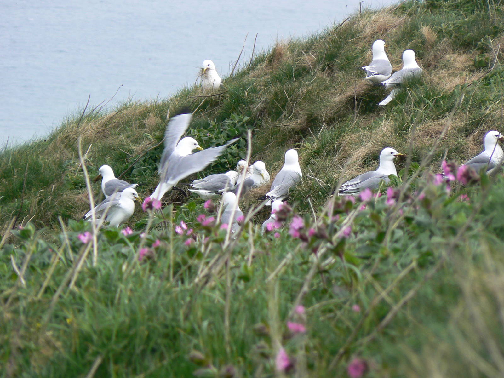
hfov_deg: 4.6
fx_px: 6290
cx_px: 252
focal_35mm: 432
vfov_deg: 3.4
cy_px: 189
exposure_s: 1/400
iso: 80
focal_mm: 72
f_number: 5.6
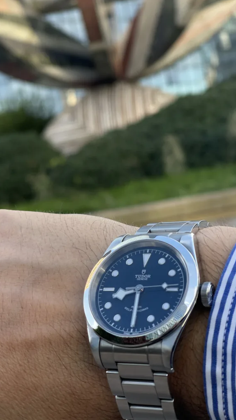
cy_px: 210
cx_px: 100
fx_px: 778
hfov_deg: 17.2
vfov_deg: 30.1
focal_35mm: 70
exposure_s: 1/121
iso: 25
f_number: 2.2
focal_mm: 7.5
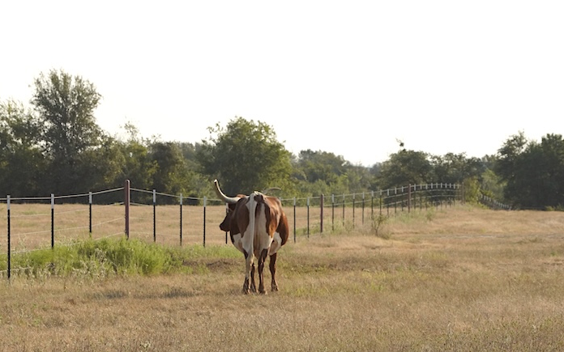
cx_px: 283
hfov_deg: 12.8
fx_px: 2505
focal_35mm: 163
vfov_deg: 8.0
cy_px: 167
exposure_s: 1/3200
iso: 2000
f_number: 9
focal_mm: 106
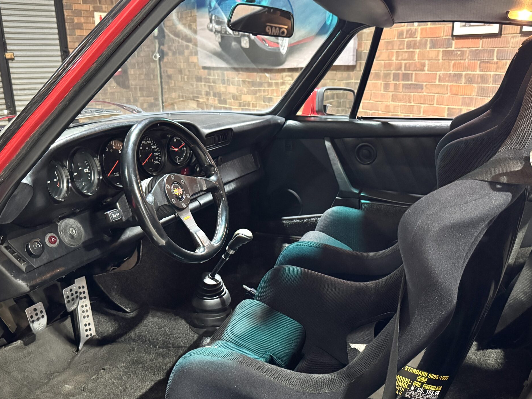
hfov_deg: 55.3
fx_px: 507
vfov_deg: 42.8
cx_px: 291
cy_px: 229
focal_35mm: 33
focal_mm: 6.76
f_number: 1.78
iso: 1000
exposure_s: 1/33
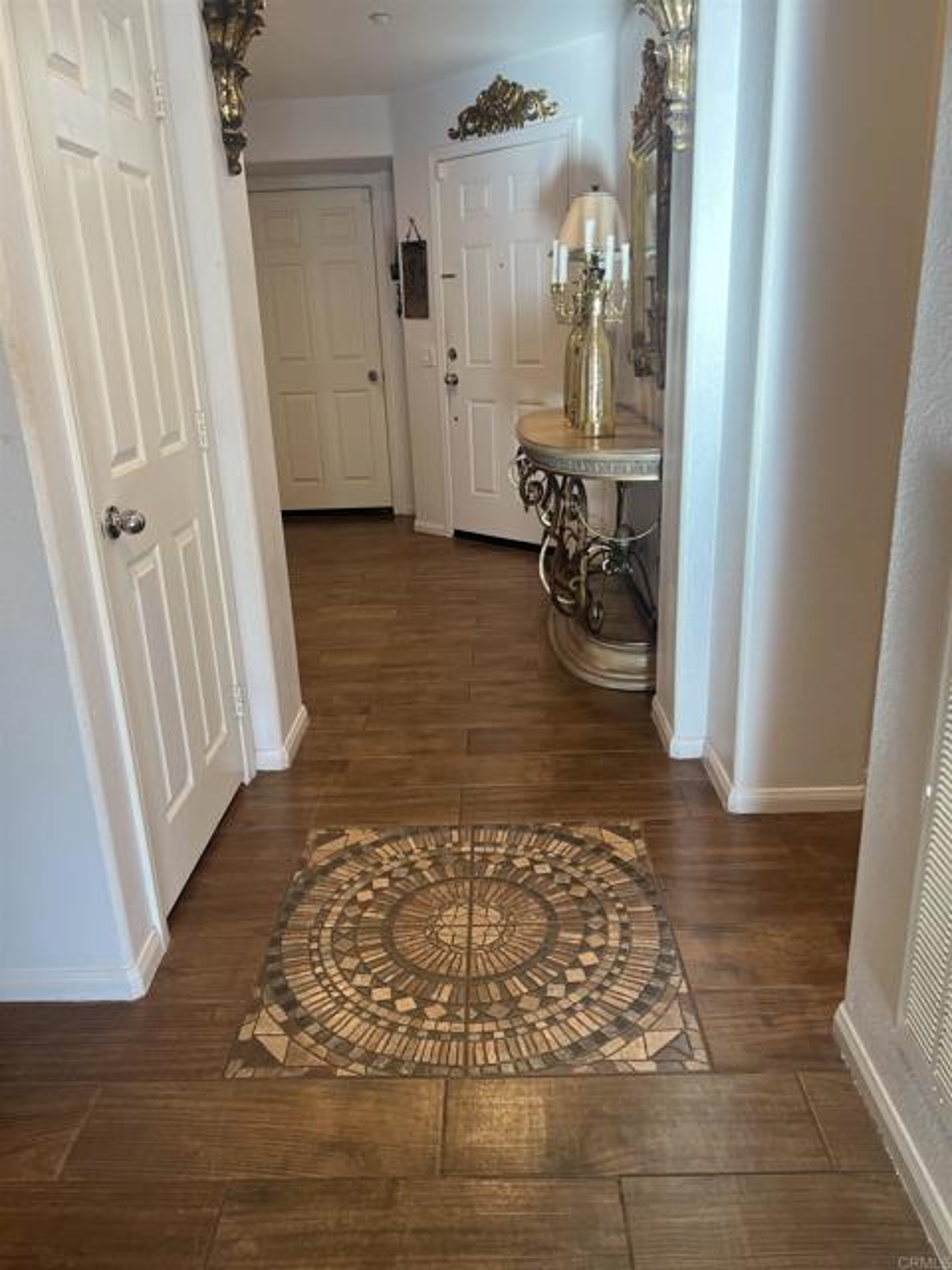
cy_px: 635
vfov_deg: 67.3
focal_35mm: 26
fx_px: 953
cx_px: 476
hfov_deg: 53.1
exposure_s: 1/120
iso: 100
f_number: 1.5
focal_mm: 5.7
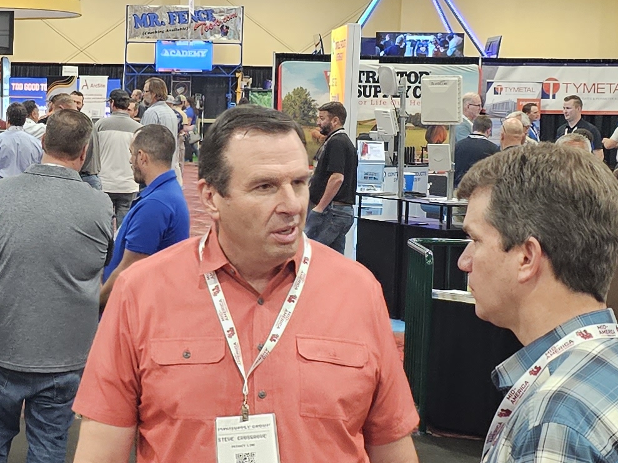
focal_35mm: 93
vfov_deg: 15.9
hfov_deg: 20.6
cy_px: 220
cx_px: 35
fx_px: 1661
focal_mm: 6.3
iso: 640
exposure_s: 1/120
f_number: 1.7
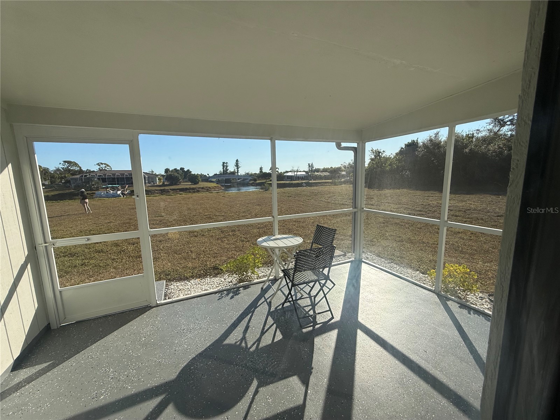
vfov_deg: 85.7
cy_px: 210
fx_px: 226
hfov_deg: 102.1
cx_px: 280
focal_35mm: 14
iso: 64
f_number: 2.2
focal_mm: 2.22
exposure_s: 1/2506
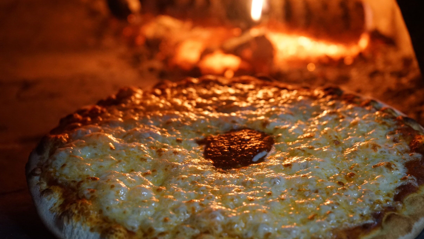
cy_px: 141
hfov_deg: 36.6
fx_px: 641
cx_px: 226
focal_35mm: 57
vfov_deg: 21.1
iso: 4000
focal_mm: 51
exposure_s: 1/160
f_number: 4.5
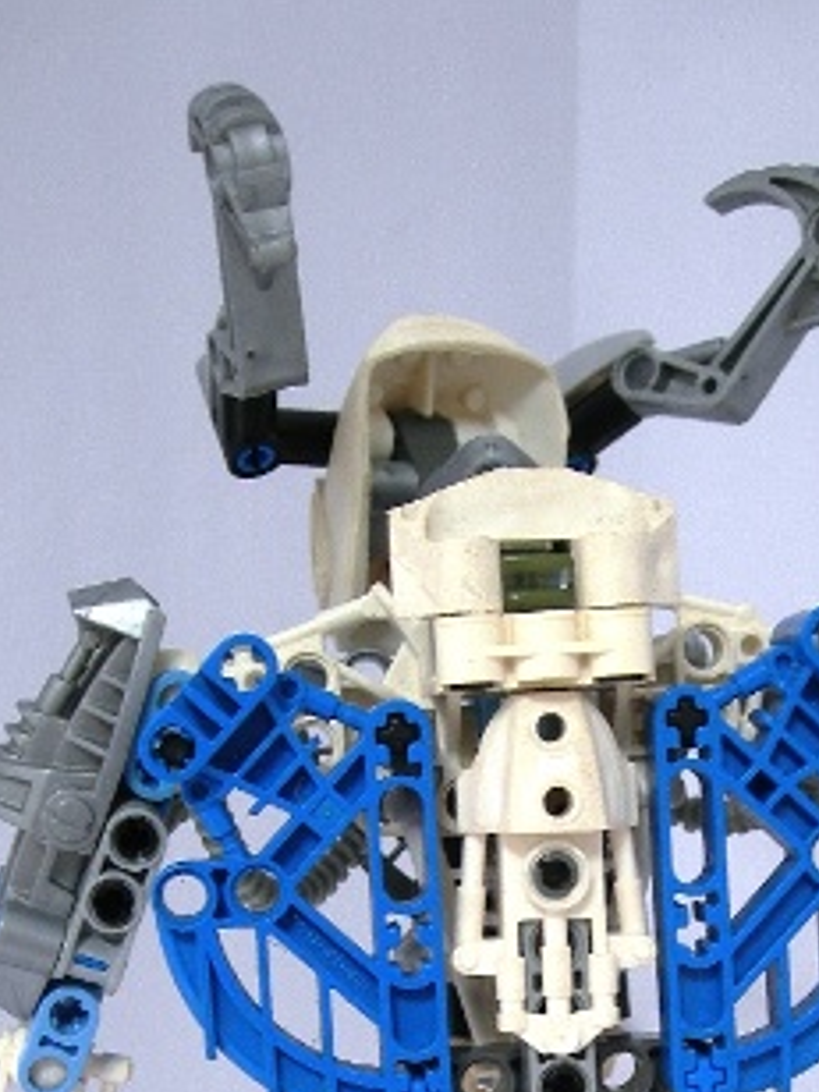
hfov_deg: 20.6
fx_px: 2240
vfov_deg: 26.4
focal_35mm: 71
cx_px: 571
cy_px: 1010
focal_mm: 7.8
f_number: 2.8
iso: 50
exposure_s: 1/32
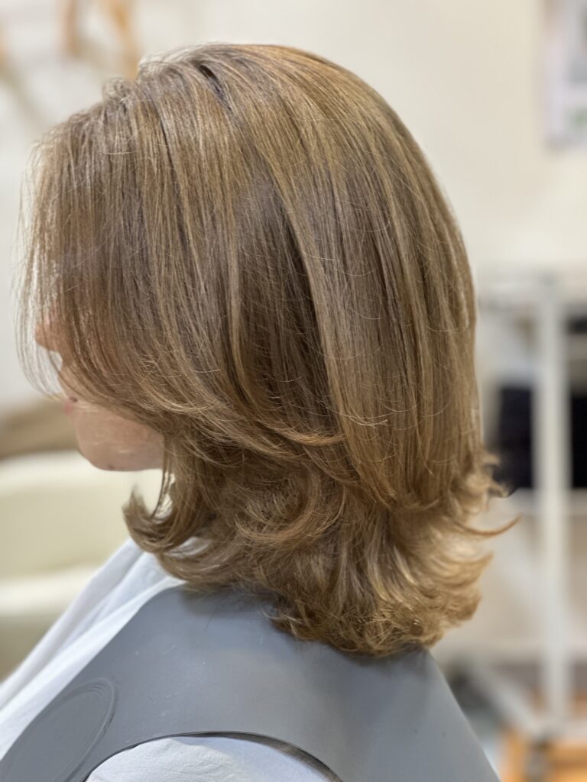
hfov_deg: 19.1
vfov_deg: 25.3
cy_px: 391
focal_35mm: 77
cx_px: 294
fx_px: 1741
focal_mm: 9
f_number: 2.8
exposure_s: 1/33
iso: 160
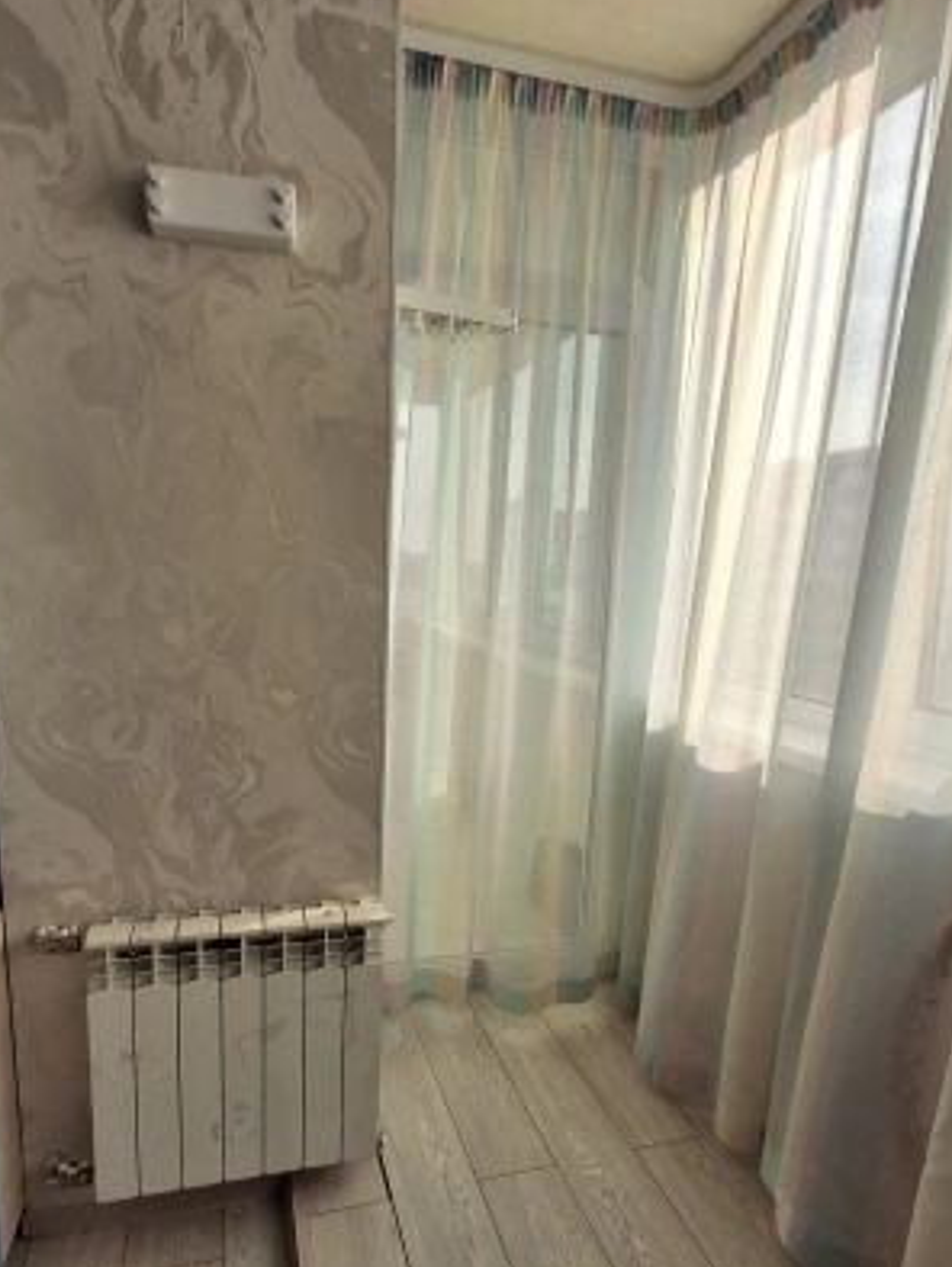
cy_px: 701
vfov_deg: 84.3
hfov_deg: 68.5
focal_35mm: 19
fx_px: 696
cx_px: 420
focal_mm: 1.64
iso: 40
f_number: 2.2
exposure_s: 1/348
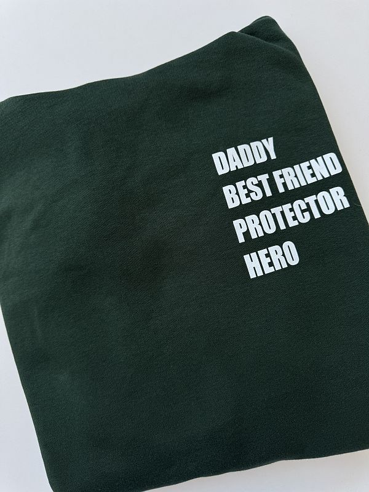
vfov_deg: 71.6
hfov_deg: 56.8
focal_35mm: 24
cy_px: 246
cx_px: 184
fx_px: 341
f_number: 1.78
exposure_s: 1/121
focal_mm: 6.76
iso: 100
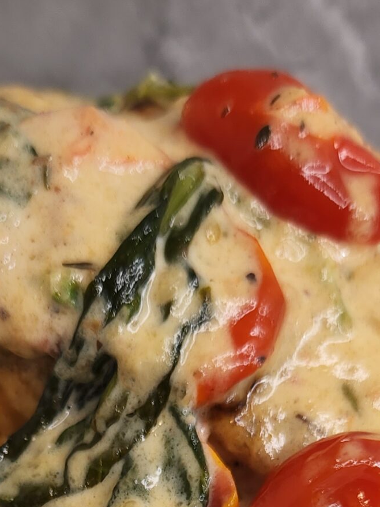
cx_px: 99
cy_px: 644
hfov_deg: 21.7
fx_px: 981
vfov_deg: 25.3
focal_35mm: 67
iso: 80
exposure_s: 1/120
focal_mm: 5.4
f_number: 1.8
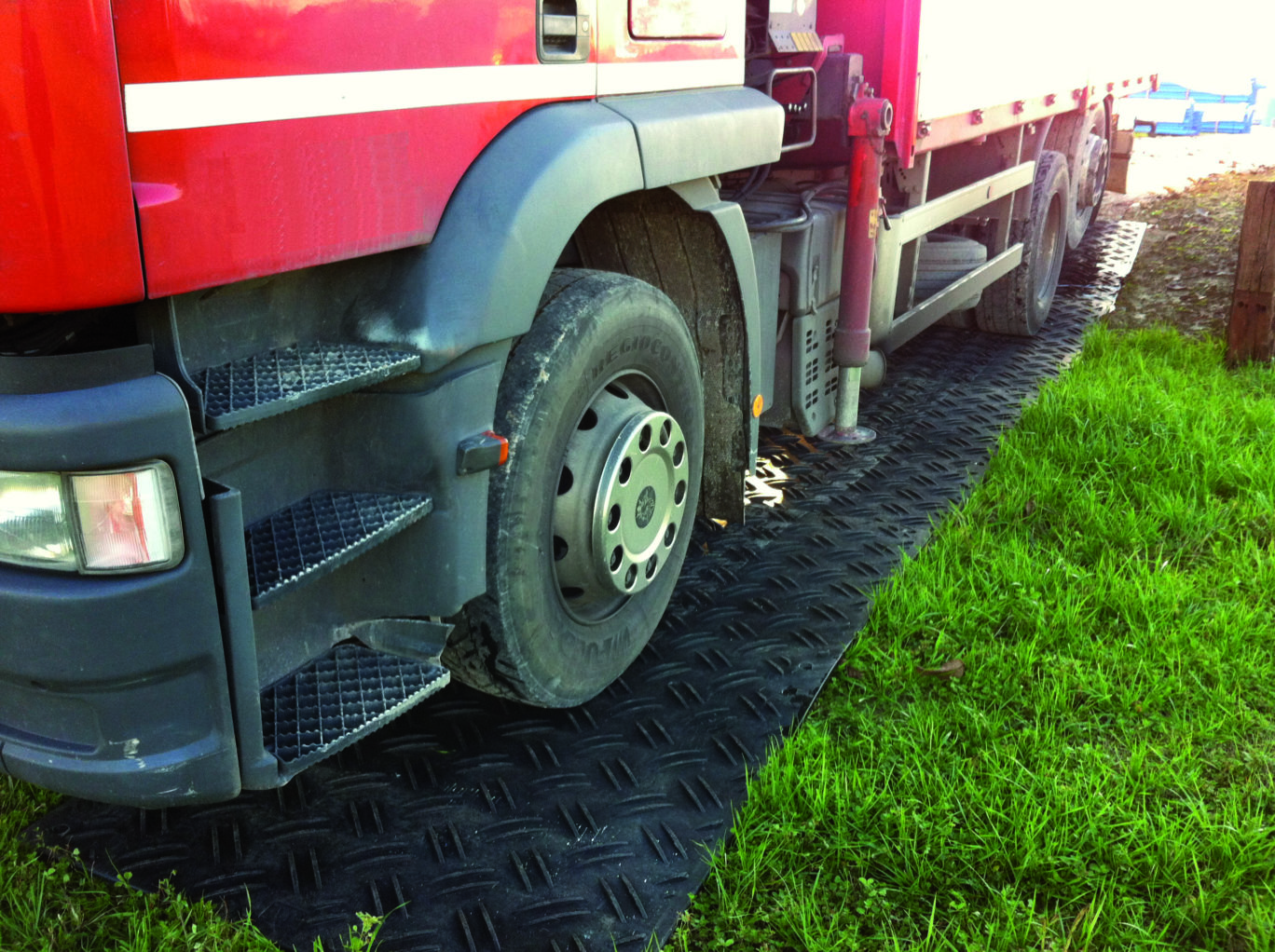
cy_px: 476
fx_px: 1287
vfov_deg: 40.6
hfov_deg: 52.7
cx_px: 638
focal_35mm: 35
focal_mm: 3.85
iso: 100
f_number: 2.8
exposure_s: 1/60
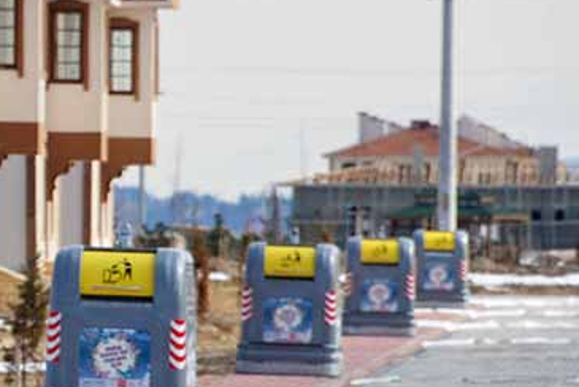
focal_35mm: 986
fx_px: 15870
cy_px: 232
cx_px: -360
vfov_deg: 1.4
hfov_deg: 2.1
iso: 125
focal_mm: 300
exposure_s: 1/160
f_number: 10
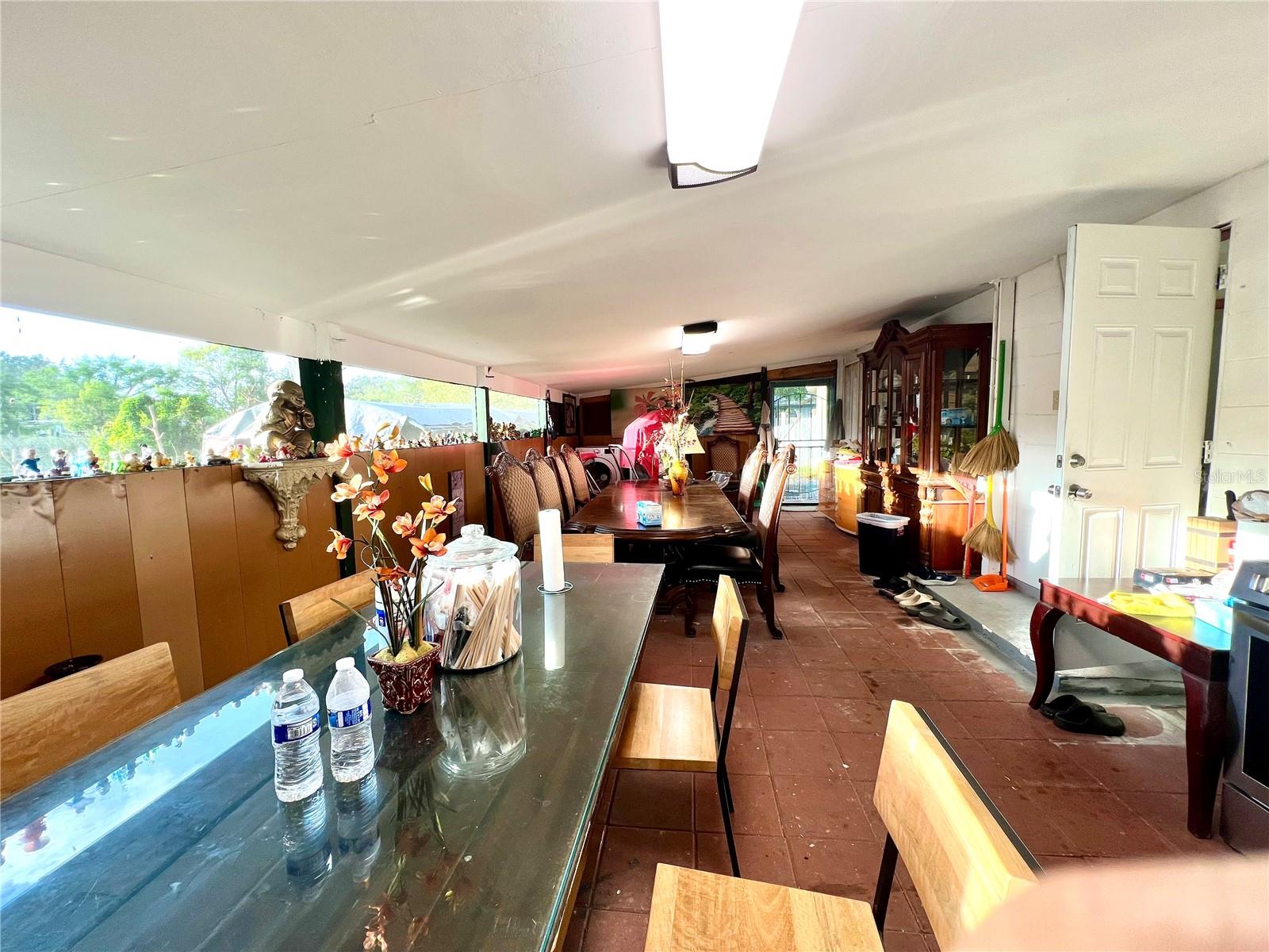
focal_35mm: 13
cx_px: 634
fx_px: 477
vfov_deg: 89.9
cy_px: 476
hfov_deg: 106.2
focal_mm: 1.57
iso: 40
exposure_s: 1/40
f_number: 1.8
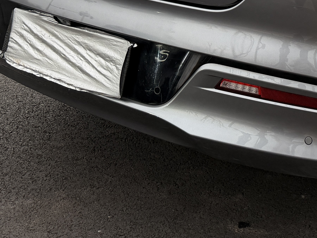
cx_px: 263
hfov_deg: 25.1
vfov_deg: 17.1
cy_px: -138
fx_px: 696
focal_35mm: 76
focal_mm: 6.76
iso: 64
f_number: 1.78
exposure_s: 1/217
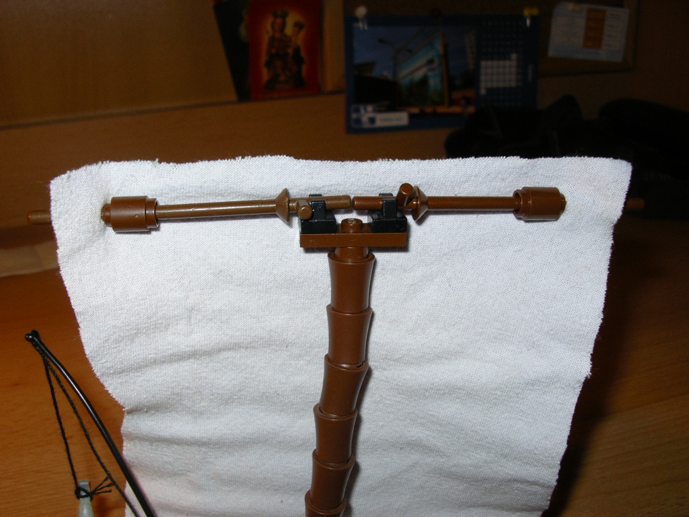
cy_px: 258
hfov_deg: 49.0
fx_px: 756
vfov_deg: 37.7
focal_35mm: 38
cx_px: 344
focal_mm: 5.8
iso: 50
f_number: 4.1
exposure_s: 1/60
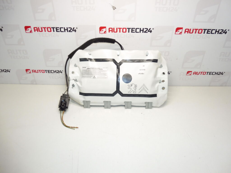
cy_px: 86
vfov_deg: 56.8
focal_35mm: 24
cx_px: 116
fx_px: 160
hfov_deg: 71.6
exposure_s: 1/125
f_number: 3.5
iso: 200
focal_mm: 4.3
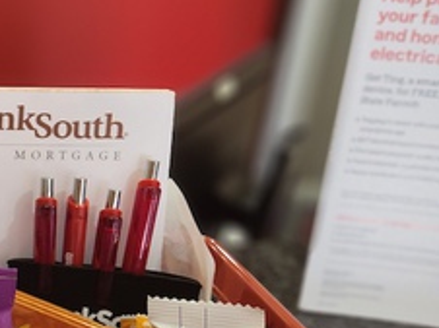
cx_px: -160
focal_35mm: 63
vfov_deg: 23.2
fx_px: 798
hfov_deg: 25.5
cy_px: 167
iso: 160
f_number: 1.8
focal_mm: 5.4
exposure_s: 1/60
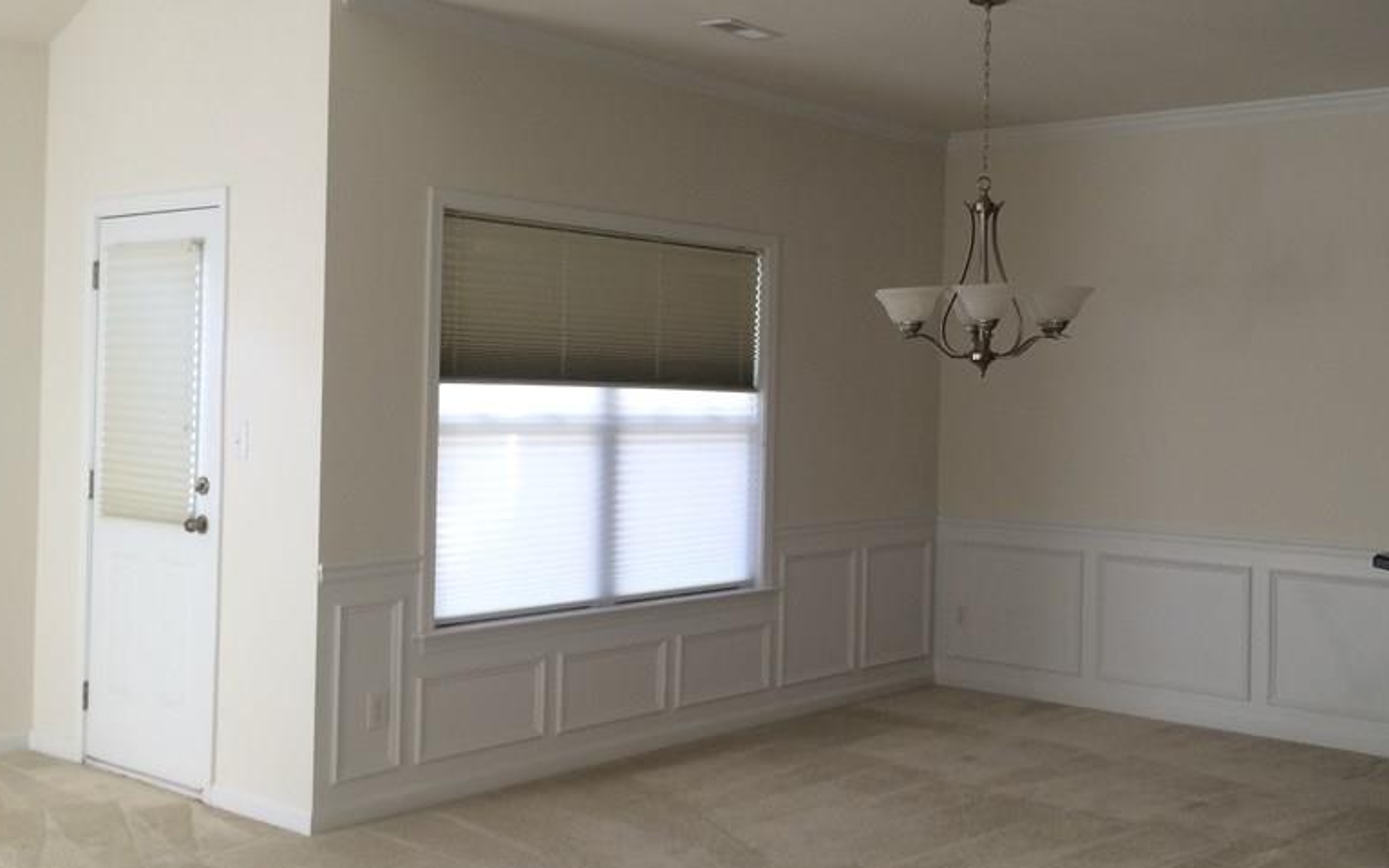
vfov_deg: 31.2
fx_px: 1552
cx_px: 760
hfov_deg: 48.2
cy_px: 374
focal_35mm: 41
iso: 40
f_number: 2.2
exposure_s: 1/40
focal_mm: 4.15
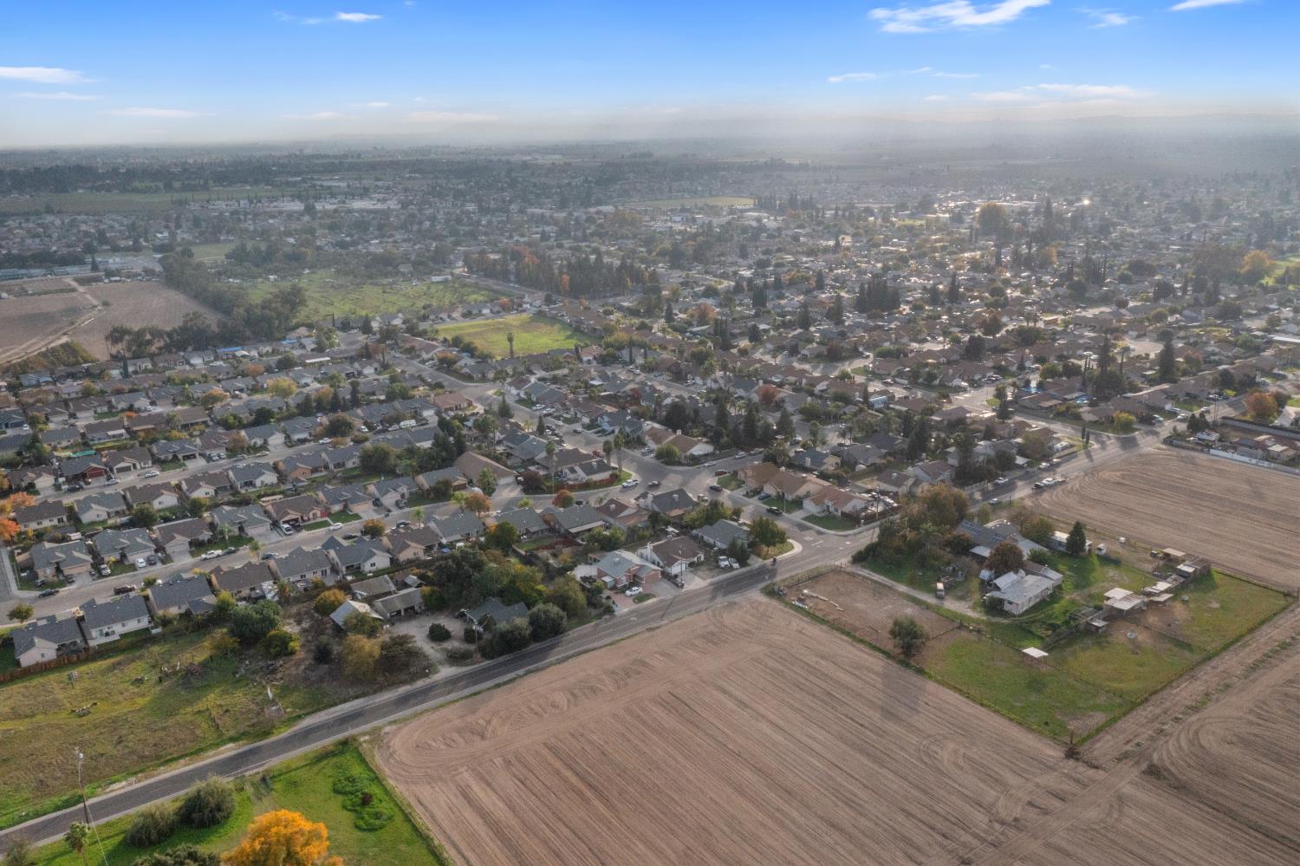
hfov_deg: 65.5
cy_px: 433
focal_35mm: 28
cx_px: 650
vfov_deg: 46.4
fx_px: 1011
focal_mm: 10.26
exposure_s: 1/320
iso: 800
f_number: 11
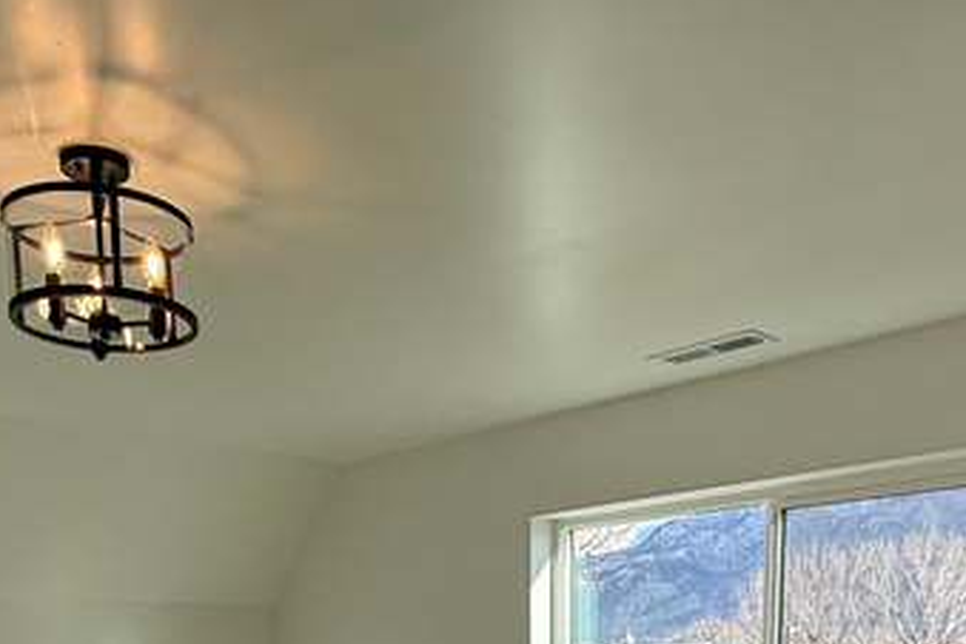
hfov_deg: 44.5
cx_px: 467
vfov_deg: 24.5
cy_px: 935
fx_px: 1181
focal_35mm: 44
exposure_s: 1/510
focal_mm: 2.22
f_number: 2.2
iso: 64
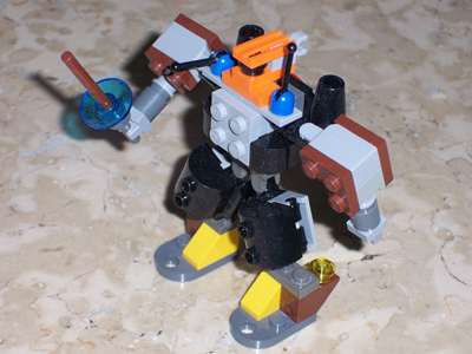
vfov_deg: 13.7
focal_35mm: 108
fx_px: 1473
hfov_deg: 18.2
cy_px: 177
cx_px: 236
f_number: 4.8
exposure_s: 1/125
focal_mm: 18.6
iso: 200
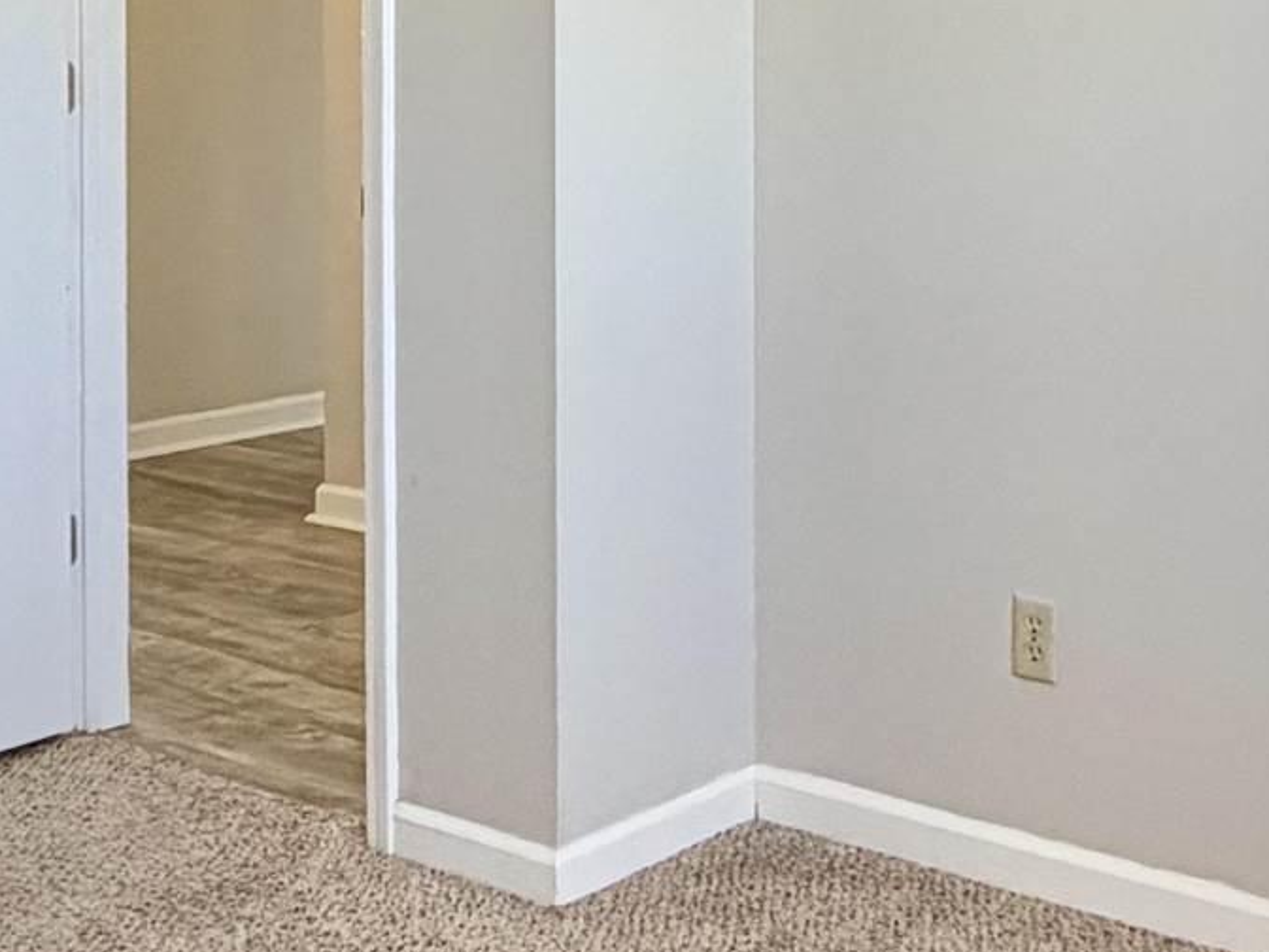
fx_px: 2346
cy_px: -17
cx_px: 978
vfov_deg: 22.0
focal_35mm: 64
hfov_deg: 29.7
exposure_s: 1/120
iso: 320
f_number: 2.2
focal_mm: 2.22
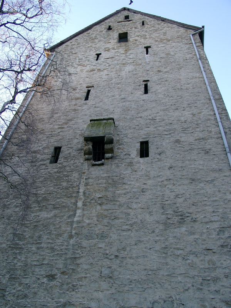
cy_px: 154
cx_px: 116
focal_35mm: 34
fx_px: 303
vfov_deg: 54.0
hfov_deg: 41.8
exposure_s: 1/82.5
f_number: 2.8
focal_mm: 7.13
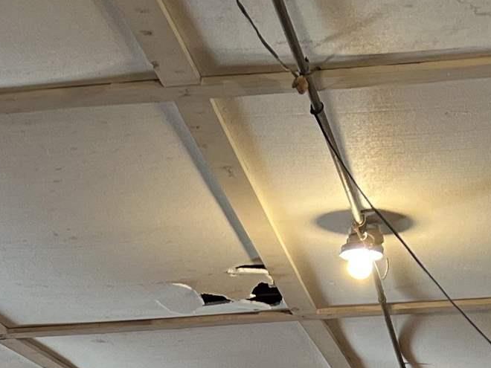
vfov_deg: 10.9
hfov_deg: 16.1
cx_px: 60
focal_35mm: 121
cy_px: 791
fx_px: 1716
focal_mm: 5.7
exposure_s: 1/60
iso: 160
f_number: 1.5
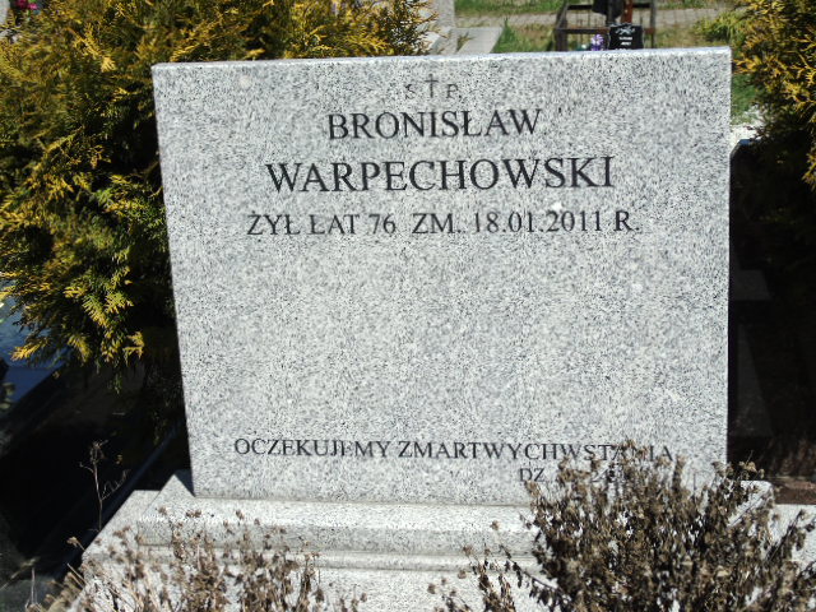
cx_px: 408
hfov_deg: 31.2
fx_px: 1462
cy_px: 306
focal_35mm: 62
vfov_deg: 23.7
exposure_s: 1/1000
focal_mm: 11
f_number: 4.5
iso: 80
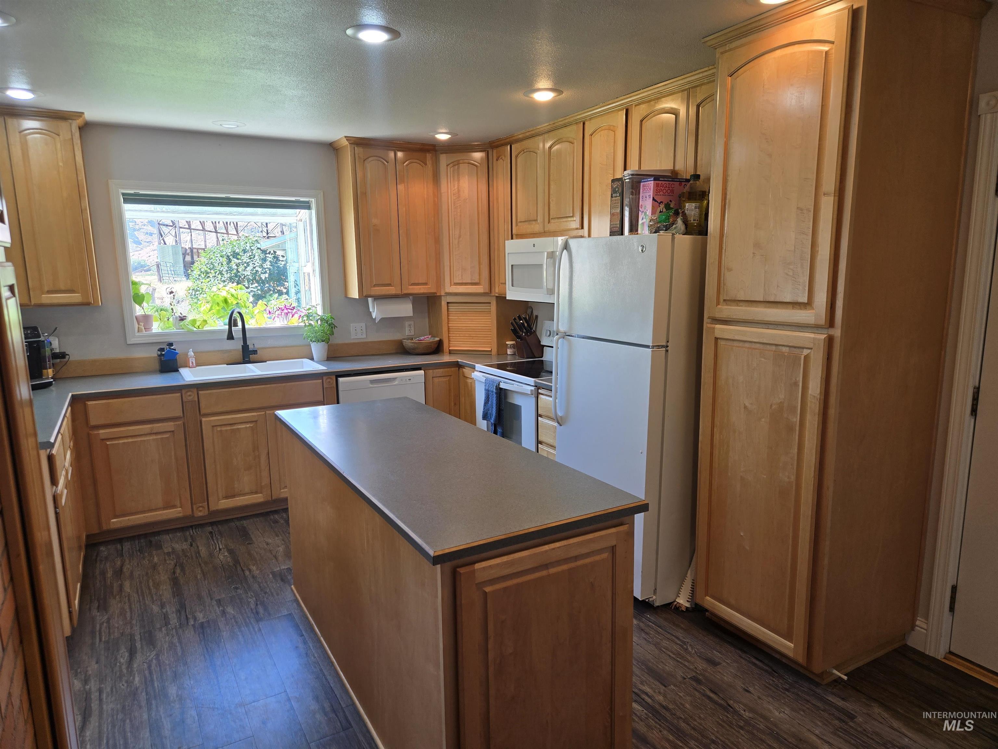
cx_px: 499
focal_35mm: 23
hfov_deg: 73.9
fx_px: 663
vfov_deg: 58.9
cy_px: 374
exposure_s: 1/120
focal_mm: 5.4
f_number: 1.8
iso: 50
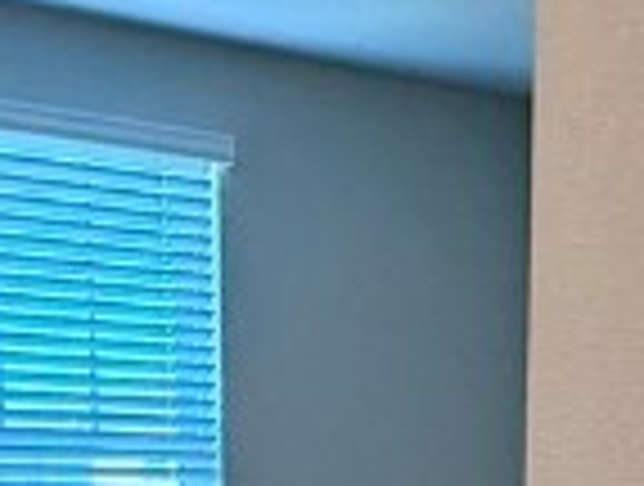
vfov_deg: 12.9
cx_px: 464
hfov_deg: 19.5
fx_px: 1865
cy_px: 968
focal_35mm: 100
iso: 250
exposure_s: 1/120
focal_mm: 2.22
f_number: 2.2
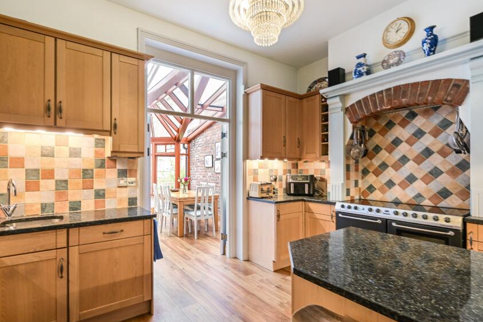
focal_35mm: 17
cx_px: 229
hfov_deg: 93.2
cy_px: 166
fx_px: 228
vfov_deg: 70.4
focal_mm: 14
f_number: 9
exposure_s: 2
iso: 100
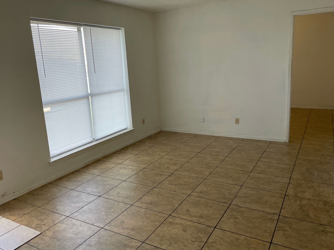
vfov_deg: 49.7
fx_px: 270
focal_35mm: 28
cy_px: 124
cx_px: 159
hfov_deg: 63.4
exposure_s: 1/178
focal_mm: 4.2
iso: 32
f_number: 1.6
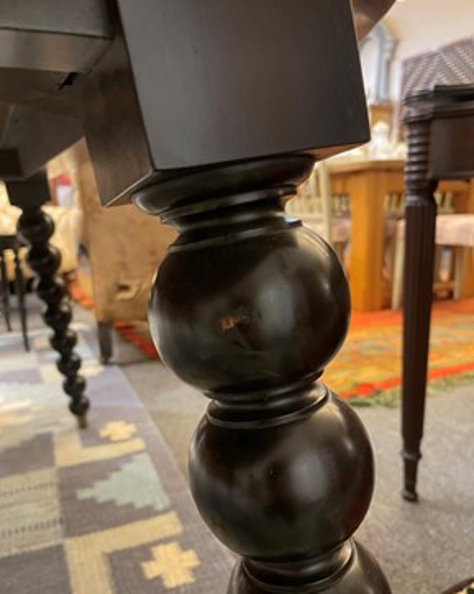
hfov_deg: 53.1
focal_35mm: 27
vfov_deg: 64.1
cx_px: 233
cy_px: 308
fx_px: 474
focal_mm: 5.1
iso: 500
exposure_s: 1/33
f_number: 1.6
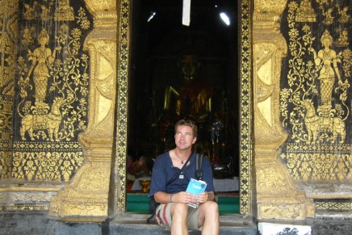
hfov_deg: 39.6
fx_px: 489
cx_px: 173
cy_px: 120
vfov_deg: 27.0
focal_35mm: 50
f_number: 2.8
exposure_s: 1/60
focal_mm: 5.8
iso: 200
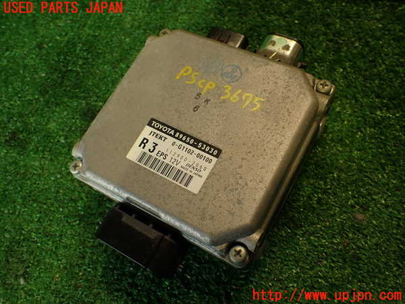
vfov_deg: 44.2
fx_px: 374
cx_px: 202
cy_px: 152
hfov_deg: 56.8
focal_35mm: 32
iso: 200
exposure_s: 1/50
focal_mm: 5.79
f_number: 2.4
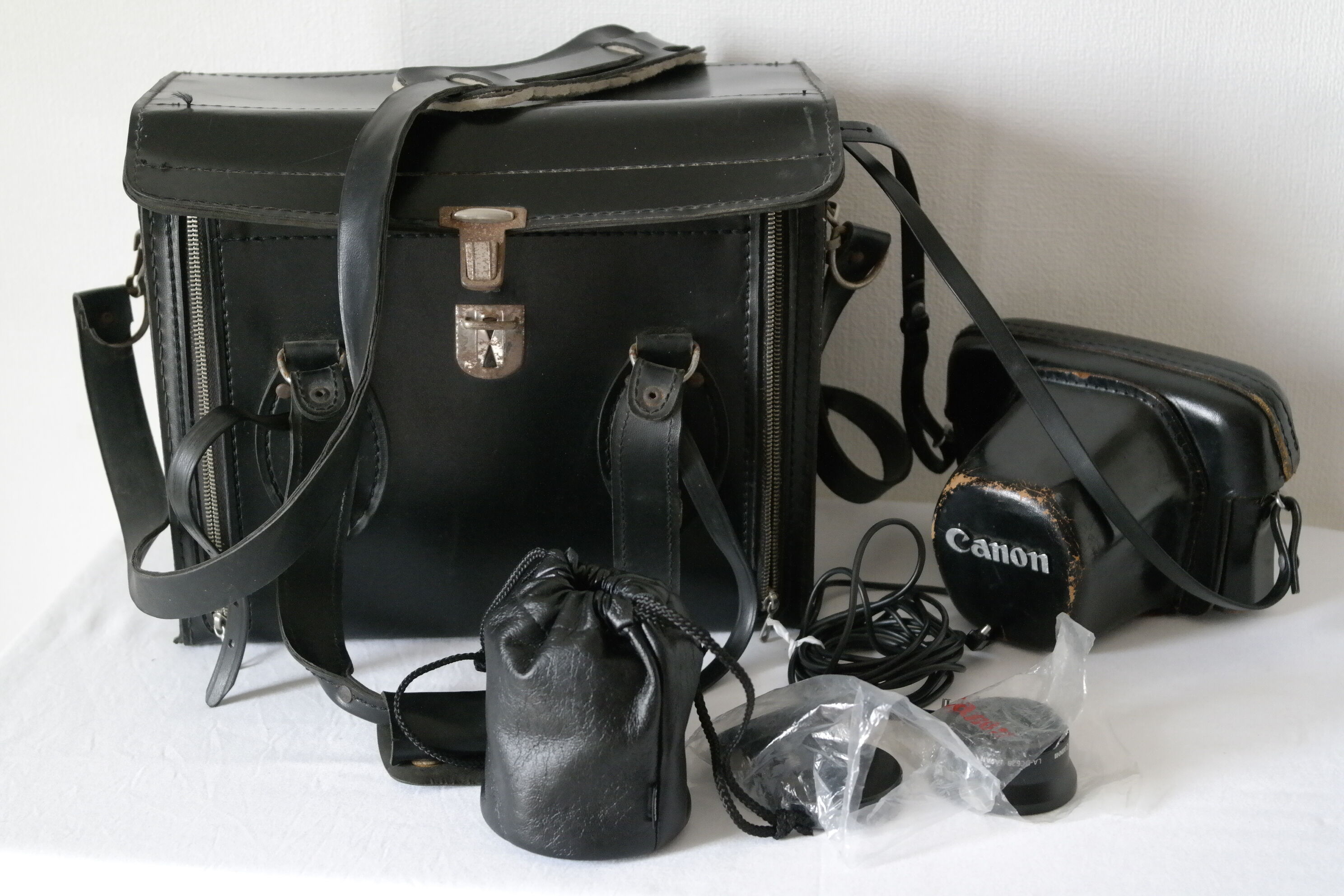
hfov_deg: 29.2
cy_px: 448
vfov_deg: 19.7
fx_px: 2576
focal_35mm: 69
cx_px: 672
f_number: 5
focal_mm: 45
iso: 3200
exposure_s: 1/80
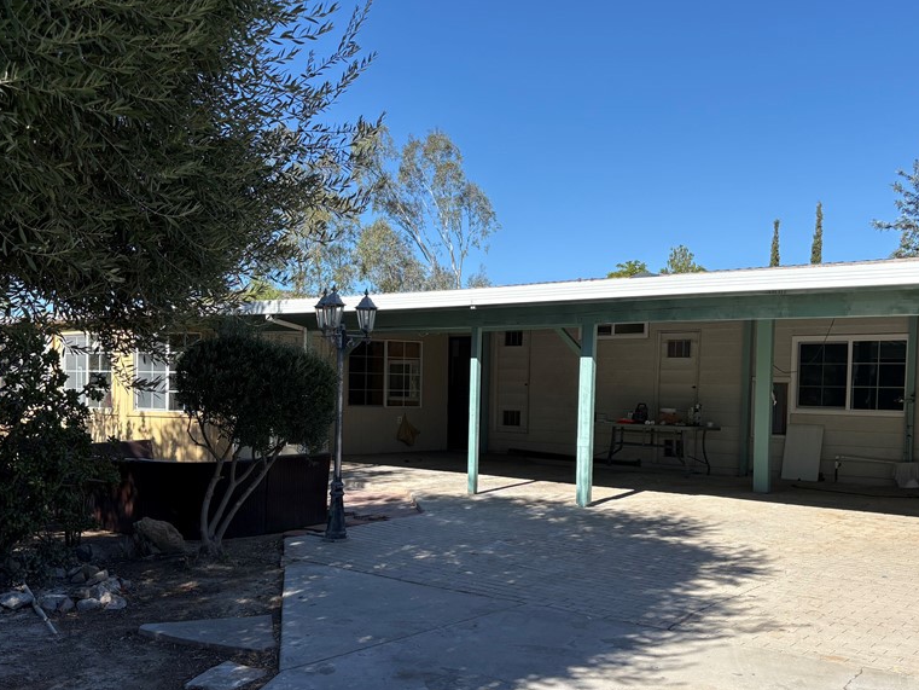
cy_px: 424
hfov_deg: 52.6
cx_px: 430
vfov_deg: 40.5
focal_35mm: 35
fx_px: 929
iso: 50
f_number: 1.6
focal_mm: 5.96
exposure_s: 1/2747
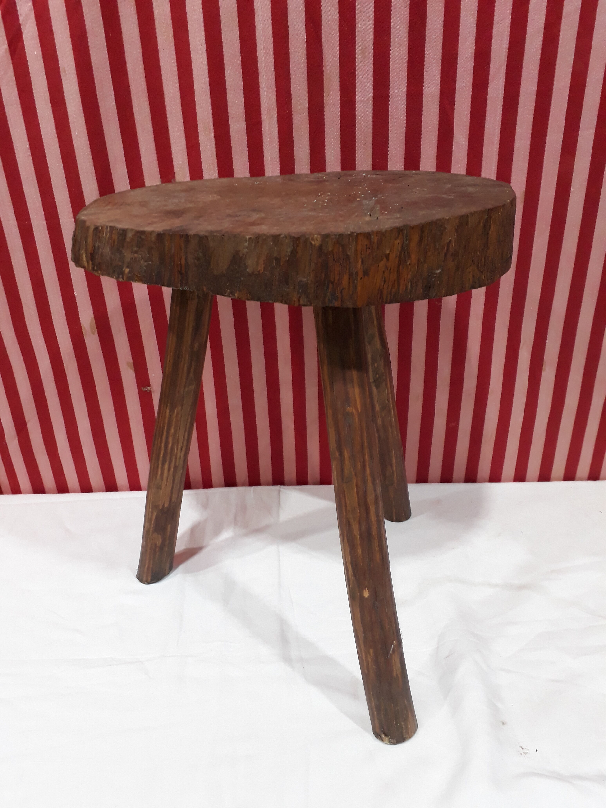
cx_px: 303
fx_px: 630
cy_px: 404
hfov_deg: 51.4
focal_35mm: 27
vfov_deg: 65.3
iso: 200
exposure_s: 1/33
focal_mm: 3.6
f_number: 1.9
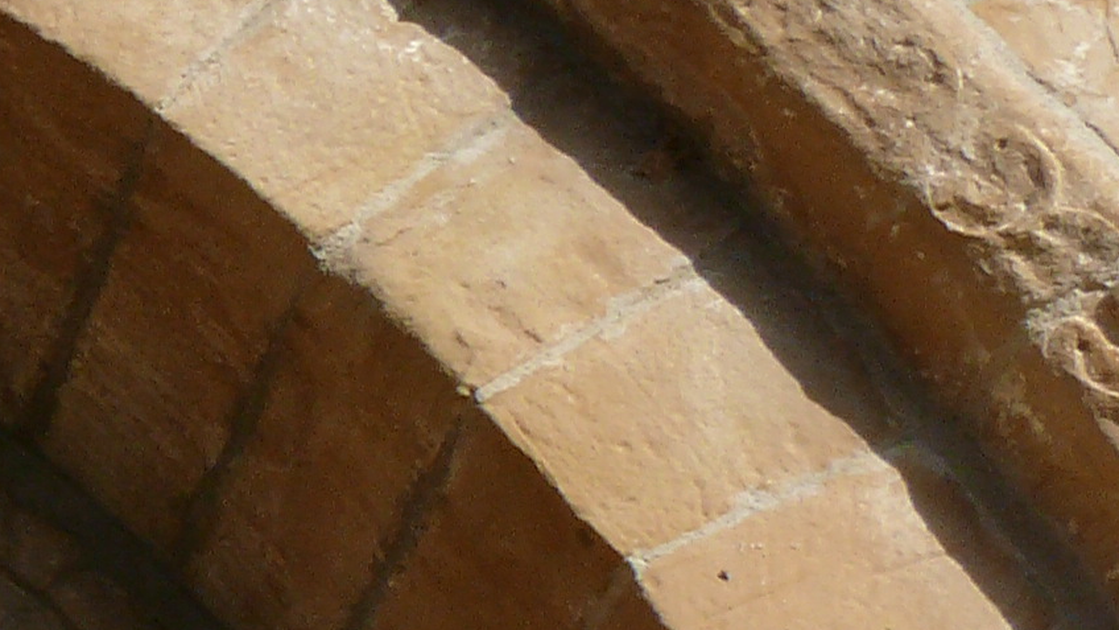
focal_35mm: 164
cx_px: -1236
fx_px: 4866
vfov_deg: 7.4
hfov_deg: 11.6
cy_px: 508
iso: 100
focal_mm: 7.4
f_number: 9
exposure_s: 1/250
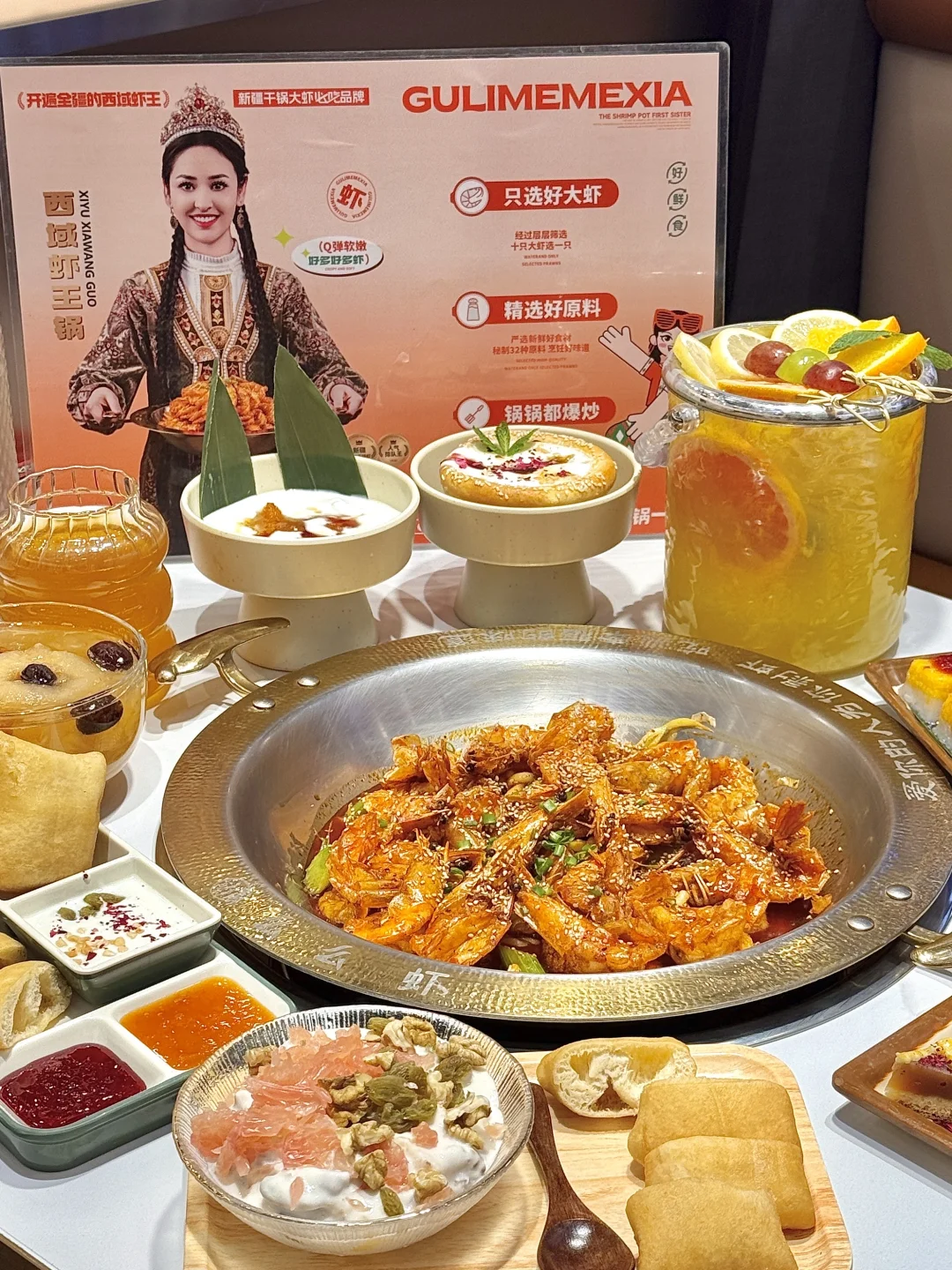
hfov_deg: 30.3
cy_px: 635
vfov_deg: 39.7
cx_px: 476
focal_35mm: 48
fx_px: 1760
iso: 64
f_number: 1.78
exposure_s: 1/601
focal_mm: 6.76
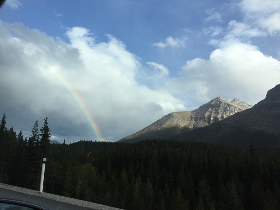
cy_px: 105
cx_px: 140
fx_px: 235
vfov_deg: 48.2
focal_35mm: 29
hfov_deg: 61.7
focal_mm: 4.15
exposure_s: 1/1199
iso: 32
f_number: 2.2
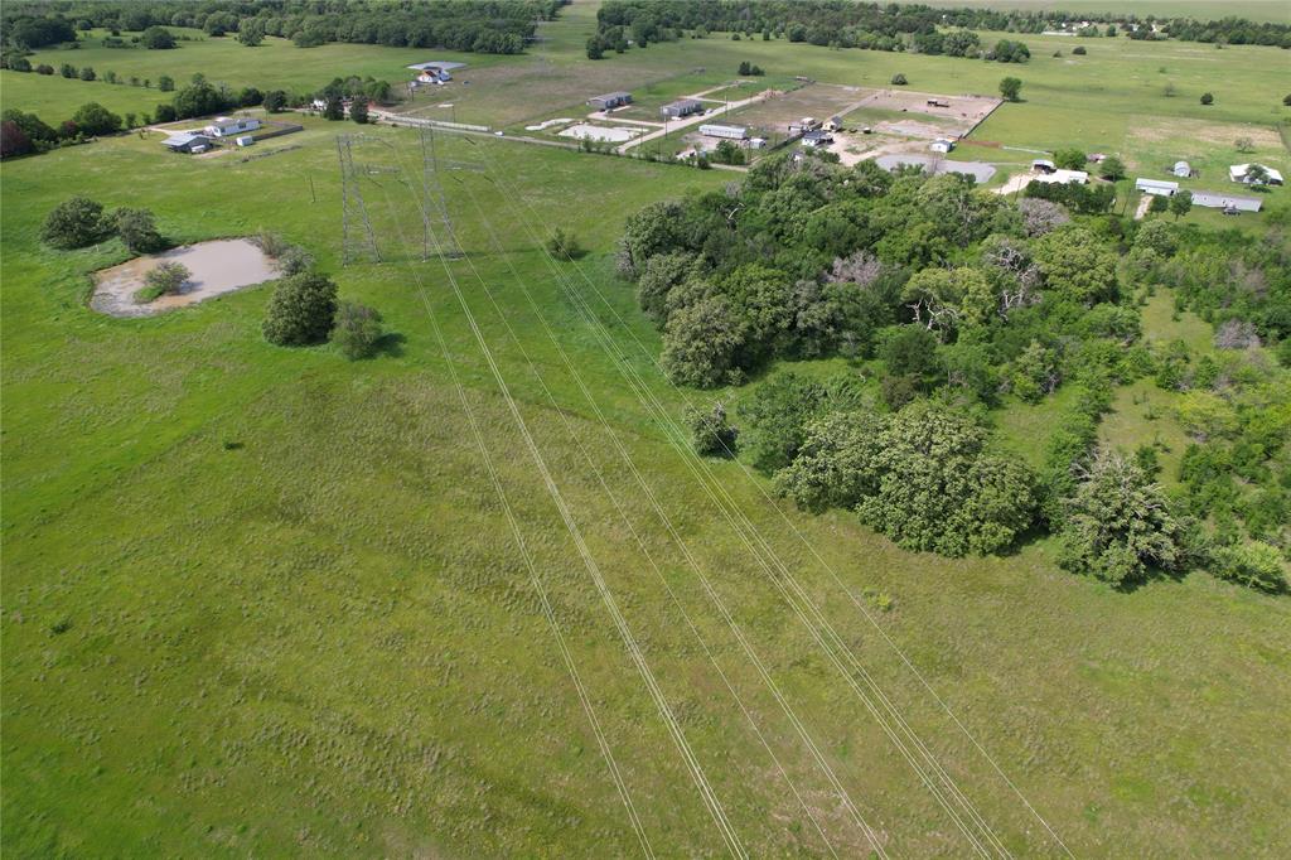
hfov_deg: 78.6
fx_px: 789
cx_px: 646
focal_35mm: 22
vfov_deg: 57.2
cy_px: 430
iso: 100
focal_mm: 8.38
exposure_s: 1/1250
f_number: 2.8
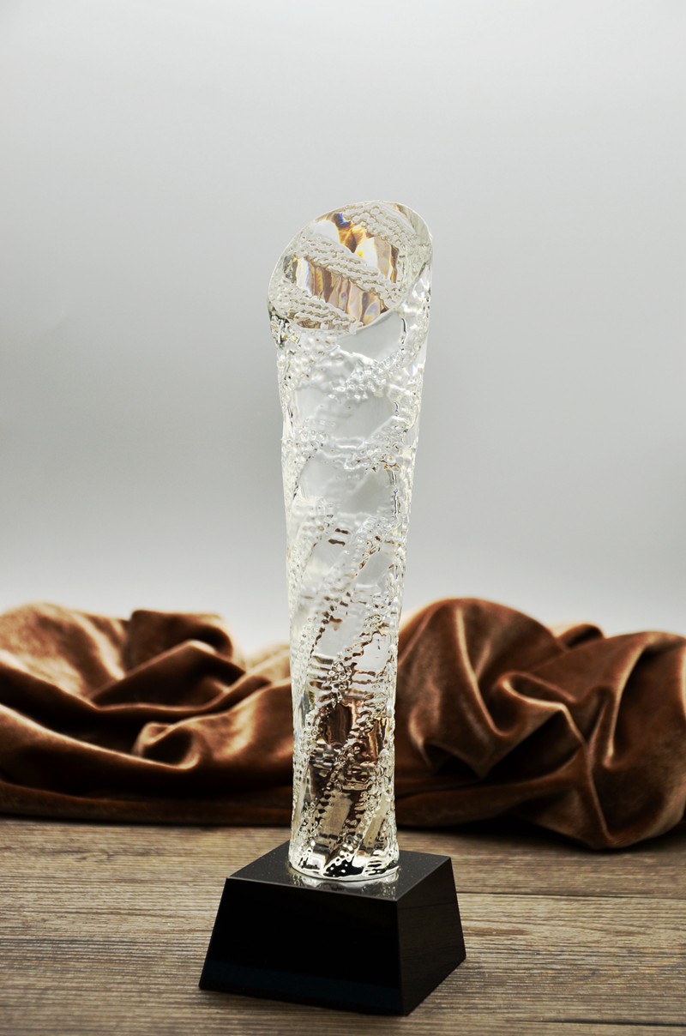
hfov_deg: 17.4
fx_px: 2240
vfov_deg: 26.0
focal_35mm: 78
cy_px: 518
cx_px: 343
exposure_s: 1/60
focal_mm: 52
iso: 250
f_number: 5.6
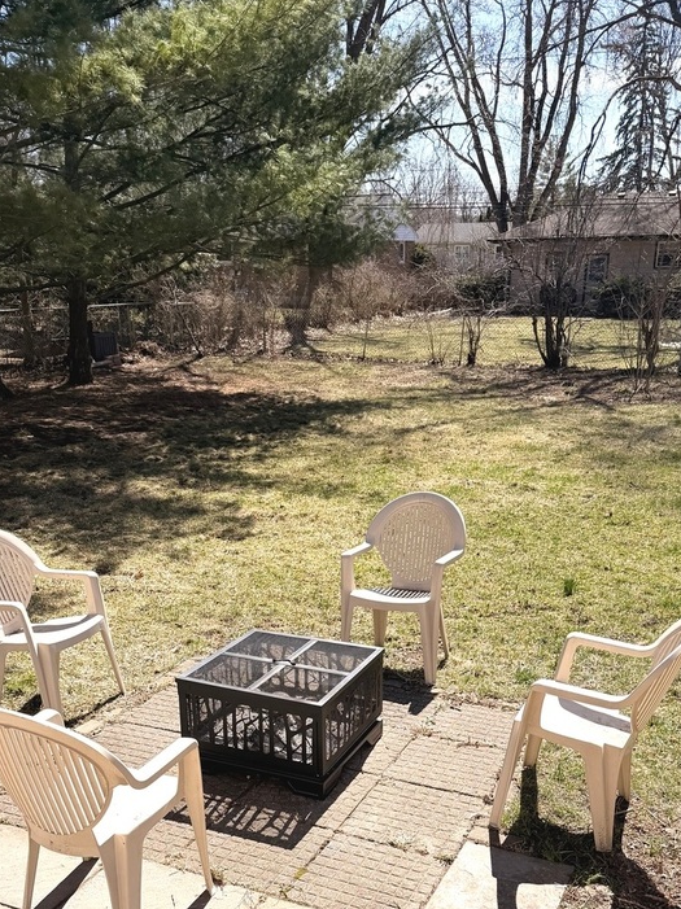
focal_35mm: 37
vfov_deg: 48.3
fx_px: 971
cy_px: 677
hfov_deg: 38.6
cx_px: 326
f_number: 1.78
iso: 80
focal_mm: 6.76
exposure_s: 1/4405
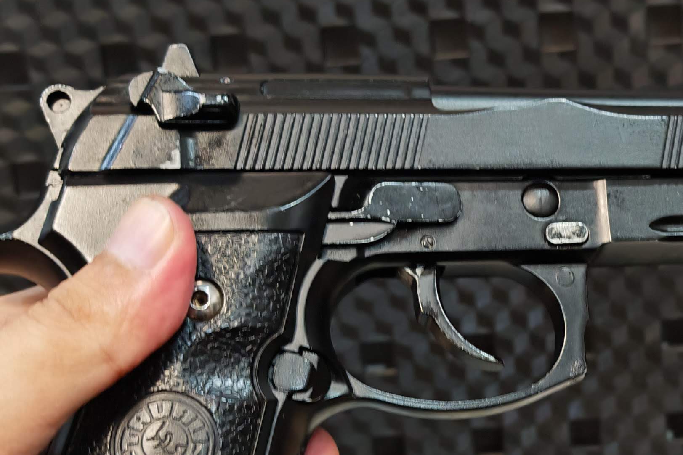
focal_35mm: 63
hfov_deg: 30.7
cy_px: 379
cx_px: 593
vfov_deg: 21.2
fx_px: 1195
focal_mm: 6.83
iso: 250
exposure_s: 1/33
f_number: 2
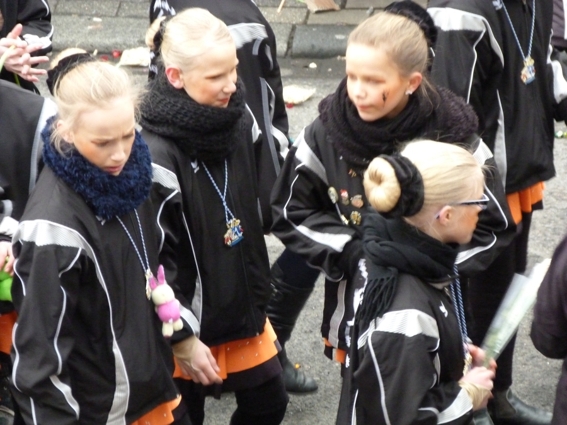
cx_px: 284
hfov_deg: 7.6
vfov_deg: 5.7
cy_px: 212
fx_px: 4242
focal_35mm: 259
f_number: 4
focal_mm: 46.6
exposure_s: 1/30
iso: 800
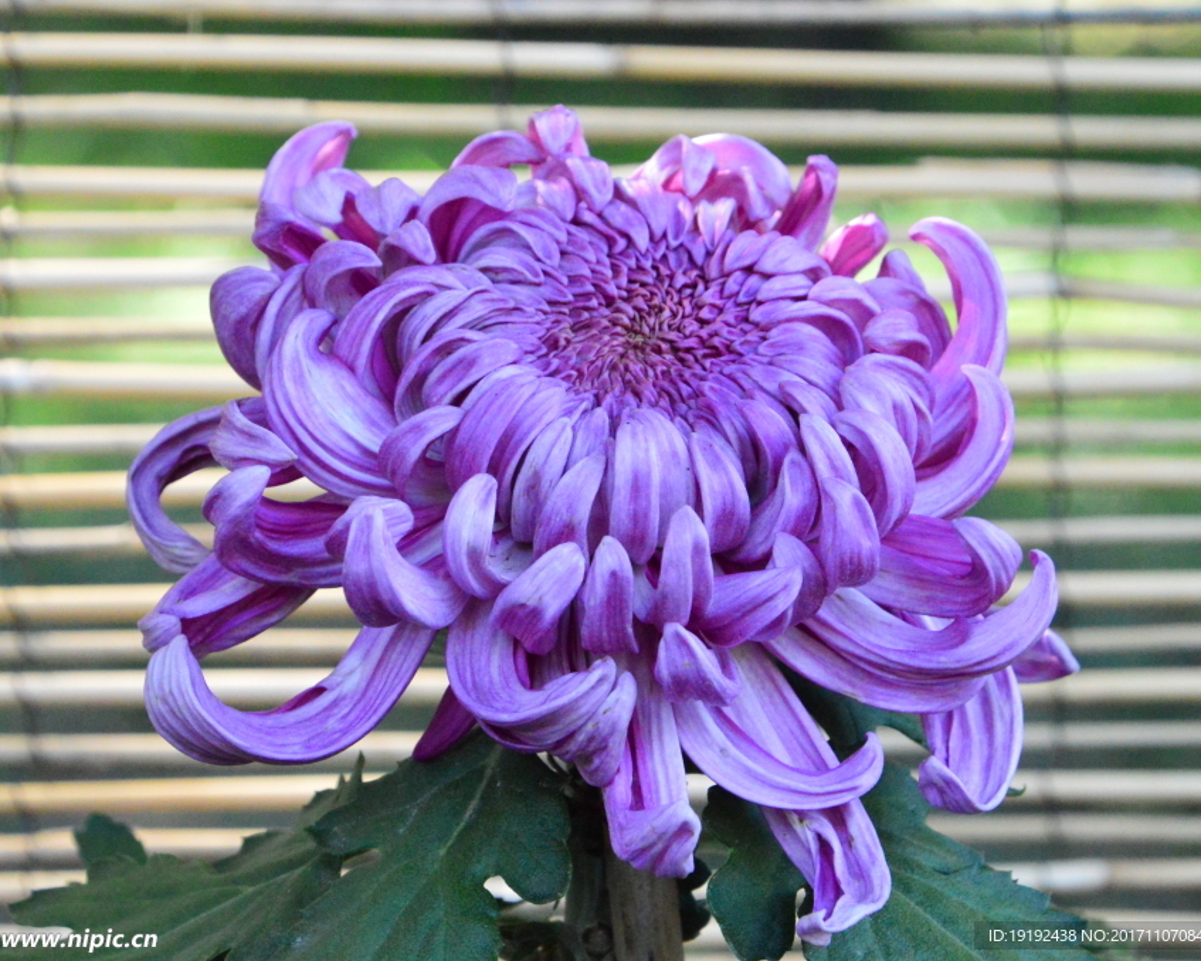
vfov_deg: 6.7
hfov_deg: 8.4
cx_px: 584
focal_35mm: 230
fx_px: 8162
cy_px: 481
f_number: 13
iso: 6400
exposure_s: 1/125
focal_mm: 135
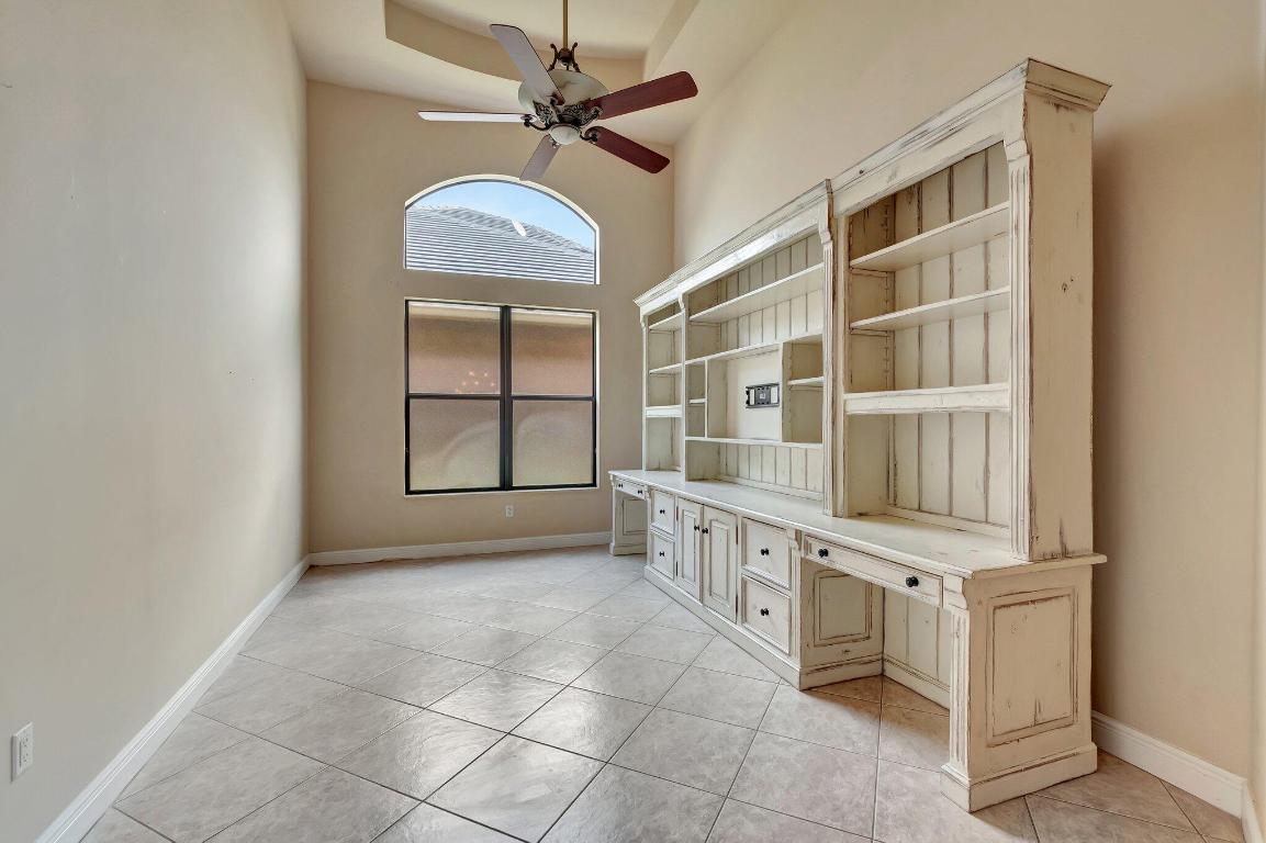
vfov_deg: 77.3
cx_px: 633
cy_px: 422
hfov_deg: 100.4
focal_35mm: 15
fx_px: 527
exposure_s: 1/15
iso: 640
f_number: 8
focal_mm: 10
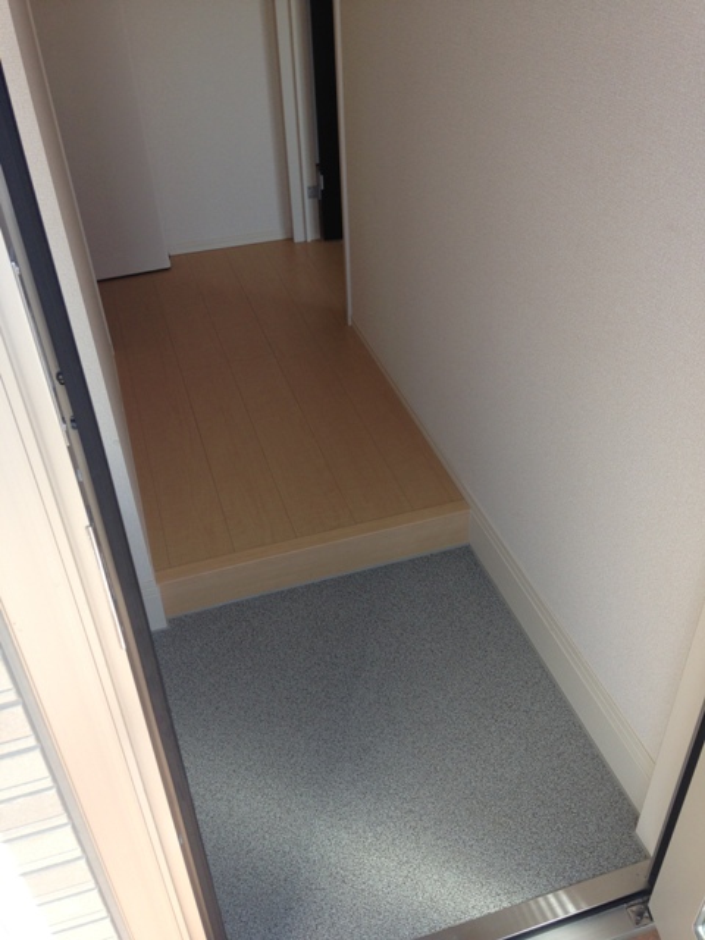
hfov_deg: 42.9
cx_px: 352
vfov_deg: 55.4
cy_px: 470
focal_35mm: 33
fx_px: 896
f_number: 2.4
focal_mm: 4.12
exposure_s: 1/296
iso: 50
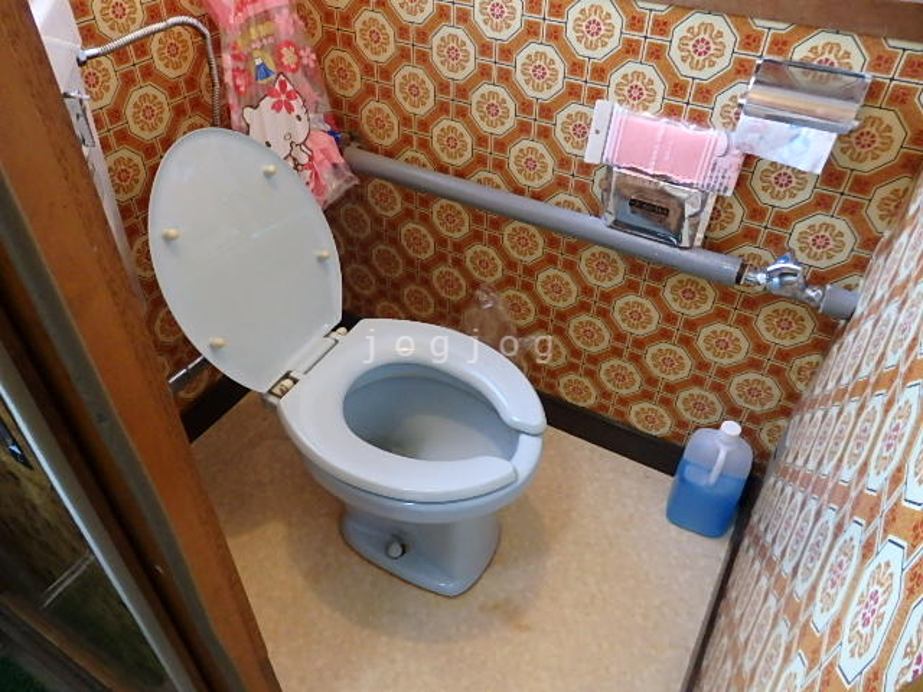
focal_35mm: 25
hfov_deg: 69.4
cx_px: 462
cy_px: 346
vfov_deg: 54.9
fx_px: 667
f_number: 3
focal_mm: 4.5
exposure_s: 1/30
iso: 800
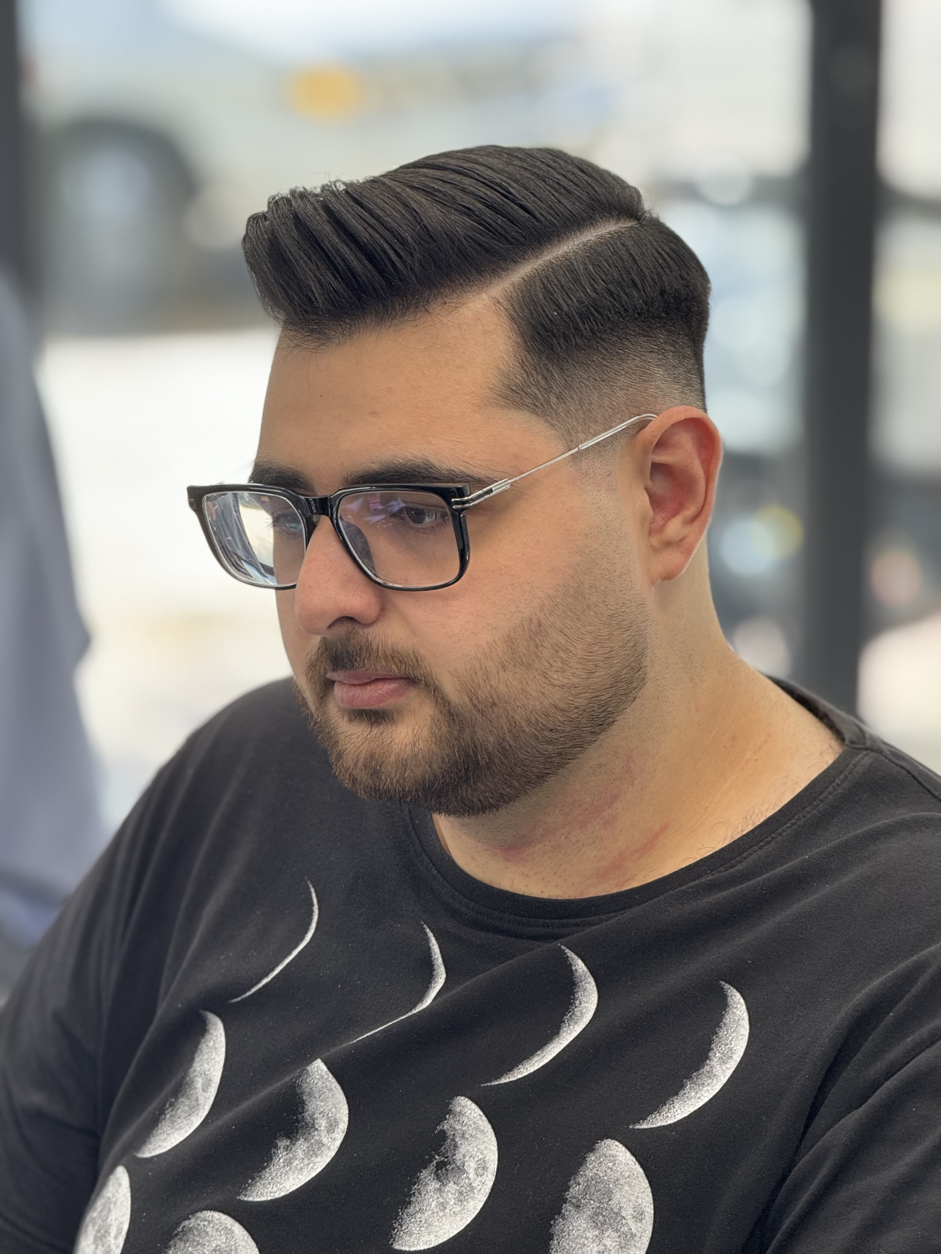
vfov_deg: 16.4
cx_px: 470
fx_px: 4349
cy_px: 627
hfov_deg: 12.3
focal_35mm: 120
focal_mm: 15.66
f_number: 2.8
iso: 125
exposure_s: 1/100
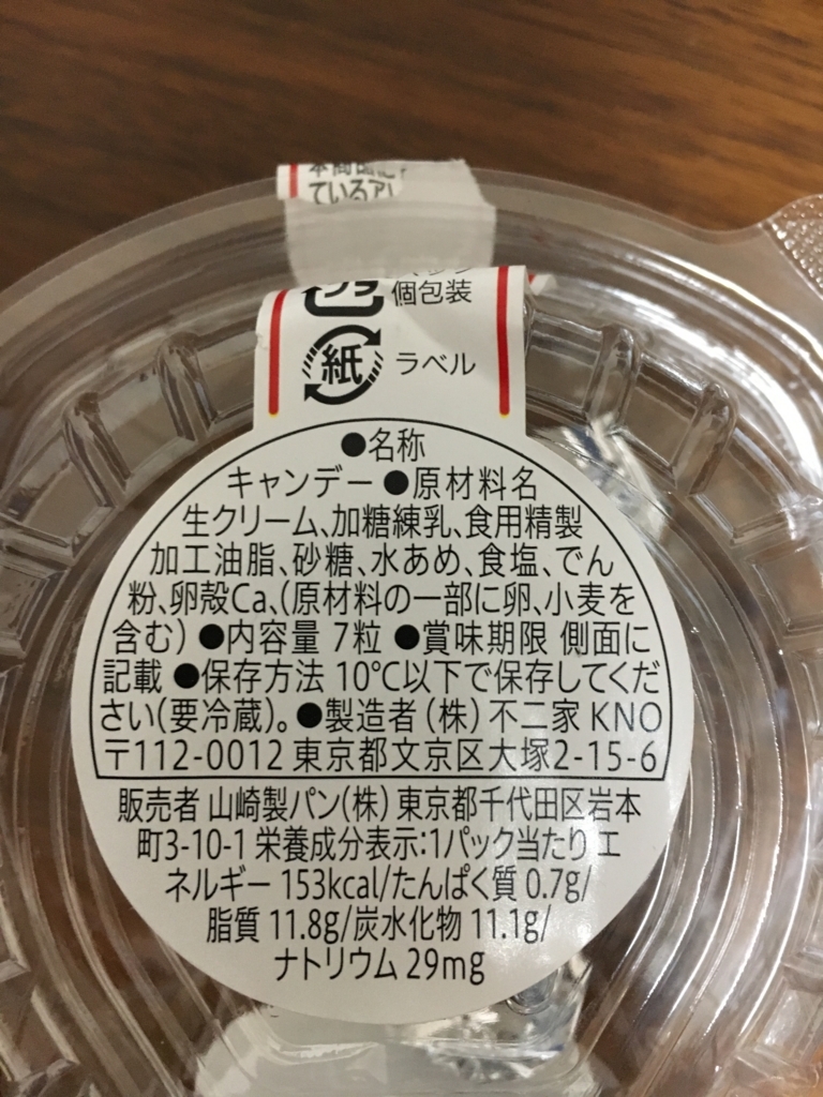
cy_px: 548
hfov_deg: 48.2
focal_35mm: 29
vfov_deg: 61.7
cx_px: 412
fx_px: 919
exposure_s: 1/15
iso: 200
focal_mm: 4.15
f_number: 2.2
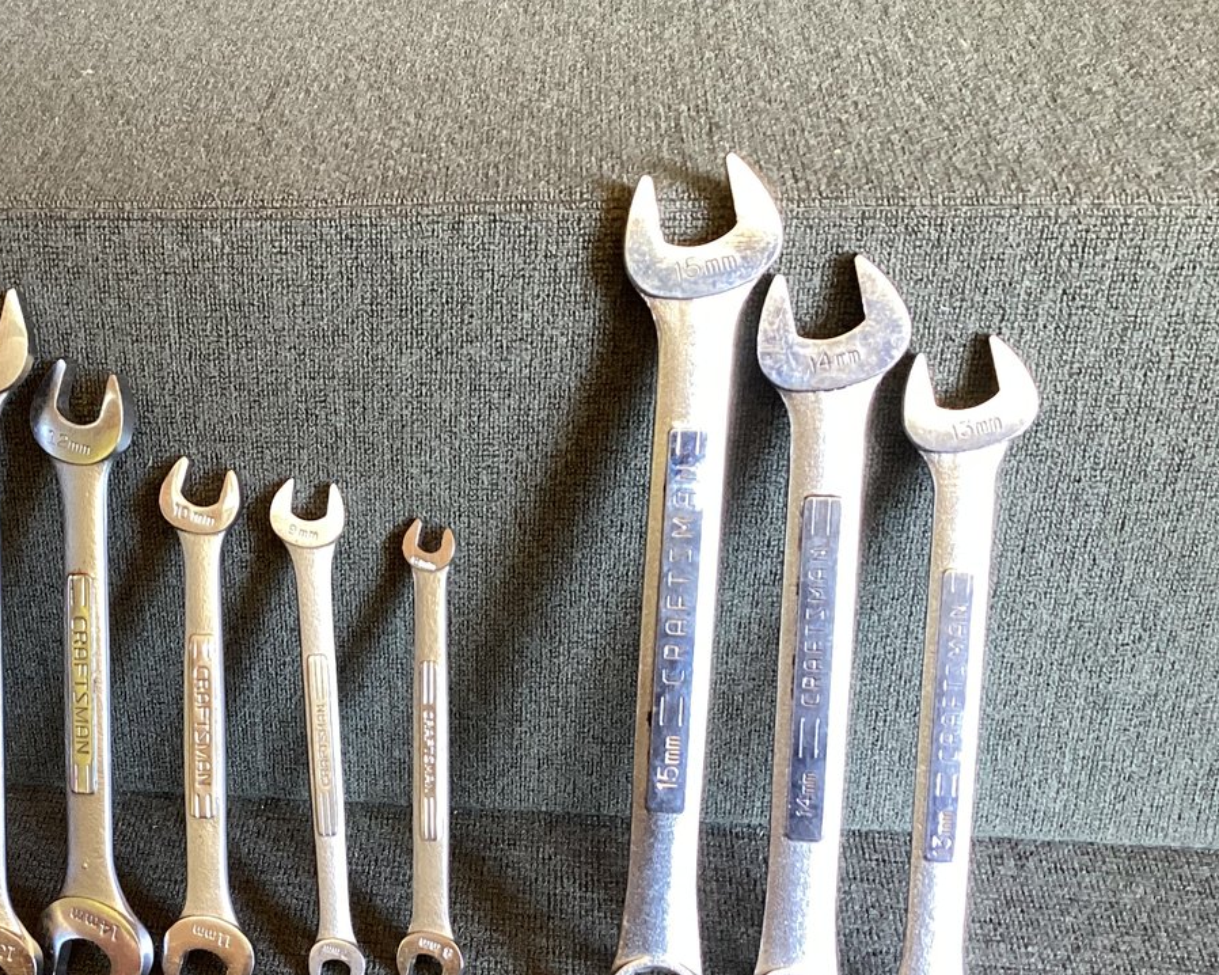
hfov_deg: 35.2
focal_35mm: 51
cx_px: 203
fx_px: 1840
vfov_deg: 29.5
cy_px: 616
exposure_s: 1/50
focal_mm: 3.3
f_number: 2.4
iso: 125
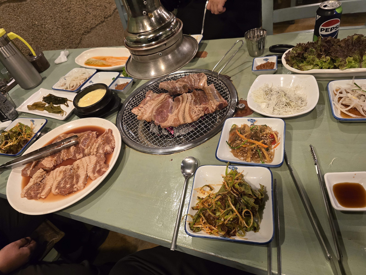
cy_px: 138
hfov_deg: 73.9
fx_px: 243
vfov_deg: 58.9
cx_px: 183
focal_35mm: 23
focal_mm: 6.3
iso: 640
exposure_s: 1/120
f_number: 1.7
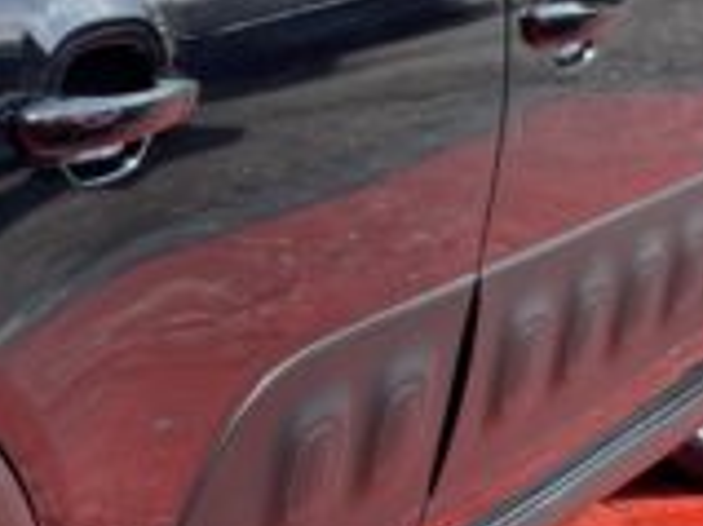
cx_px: -570
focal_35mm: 131
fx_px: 2658
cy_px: 256
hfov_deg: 13.5
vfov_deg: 11.3
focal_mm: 4.2
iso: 32
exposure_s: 1/979
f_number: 1.6
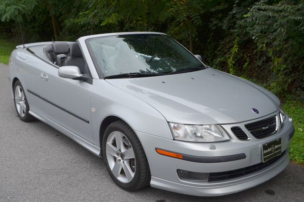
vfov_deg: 34.1
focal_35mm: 39
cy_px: 101
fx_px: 329
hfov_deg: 49.6
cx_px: 152
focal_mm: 26
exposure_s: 1/250
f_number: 8
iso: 180
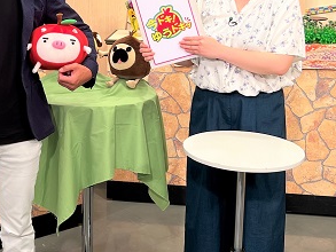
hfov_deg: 27.0
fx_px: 689
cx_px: 85
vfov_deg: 20.5
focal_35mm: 71
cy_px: 47
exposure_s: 1/126
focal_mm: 5.7
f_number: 1.5
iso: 32
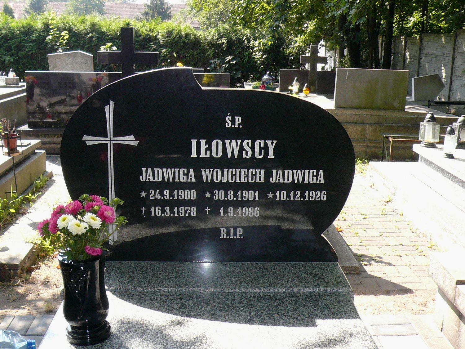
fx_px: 564
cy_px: 174
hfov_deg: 44.8
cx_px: 232
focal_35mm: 42
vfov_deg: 34.3
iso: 100
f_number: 2.8
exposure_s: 1/250
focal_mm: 4.6
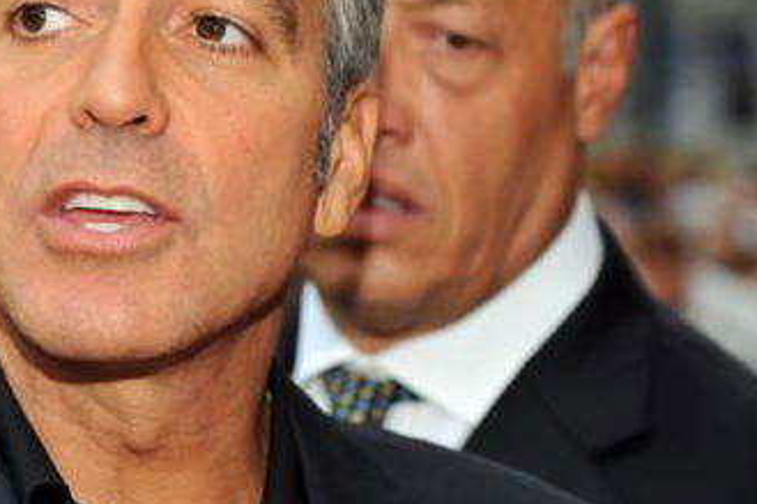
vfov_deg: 9.4
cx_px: 71
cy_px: 174
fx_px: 3068
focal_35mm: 146
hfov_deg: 13.9
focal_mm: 80
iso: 200
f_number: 5
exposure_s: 1/160
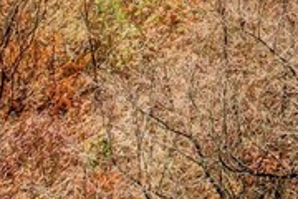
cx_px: 626
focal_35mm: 133
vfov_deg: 8.6
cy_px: -389
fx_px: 1101
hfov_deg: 13.0
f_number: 2.8
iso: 200
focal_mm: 8.38
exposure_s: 1/1250
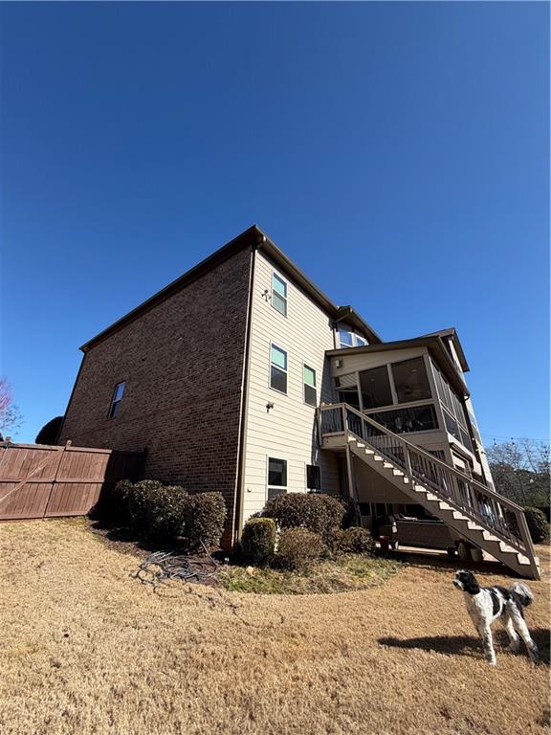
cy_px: 368
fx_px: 297
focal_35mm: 14
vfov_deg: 102.1
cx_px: 276
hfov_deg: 85.7
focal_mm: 2.22
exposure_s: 1/770
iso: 32
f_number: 2.2
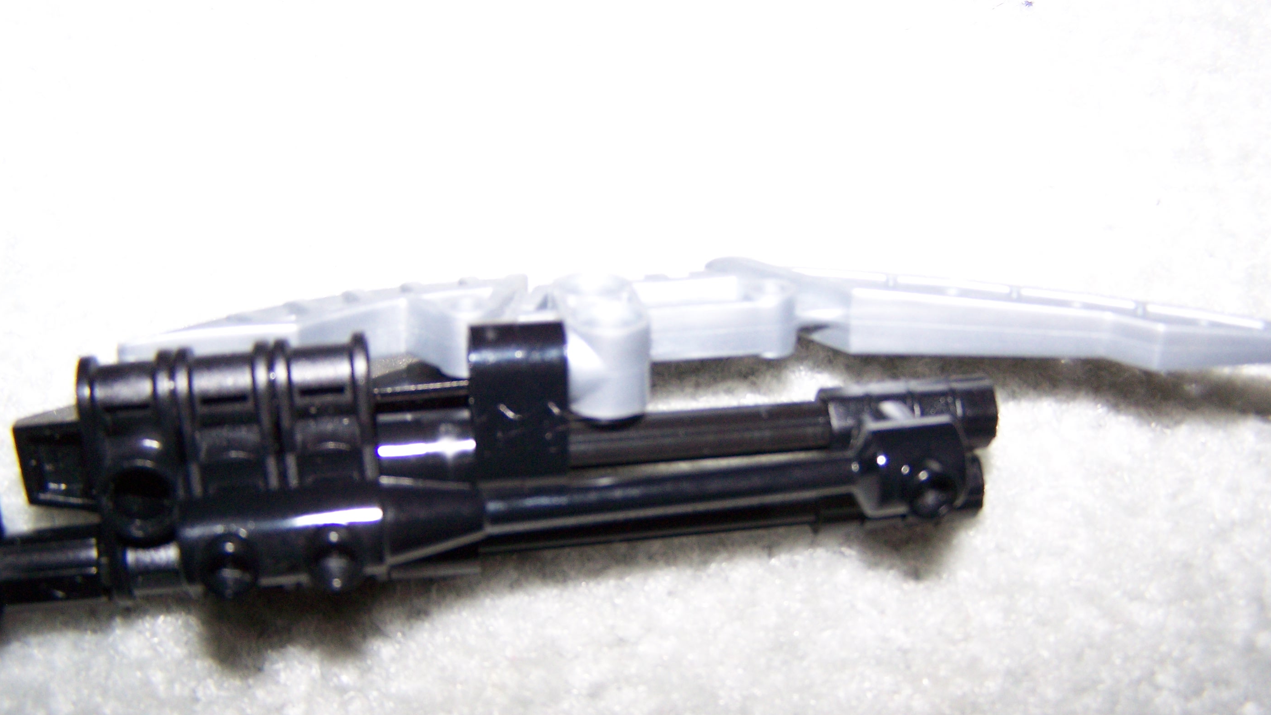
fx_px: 1415
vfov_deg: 28.3
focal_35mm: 42
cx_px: 643
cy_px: 375
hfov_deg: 48.4
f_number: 2.8
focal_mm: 6.3
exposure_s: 1/60
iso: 160
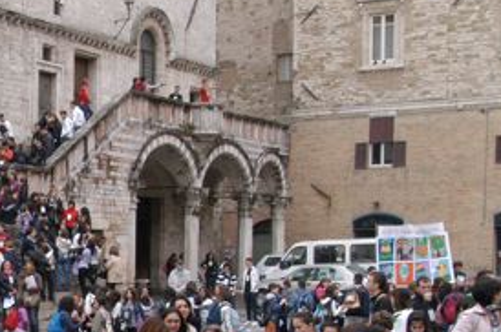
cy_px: 273
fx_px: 1168
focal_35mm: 84
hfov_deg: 22.9
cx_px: -41
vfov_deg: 16.1
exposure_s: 1/200
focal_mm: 24
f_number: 9
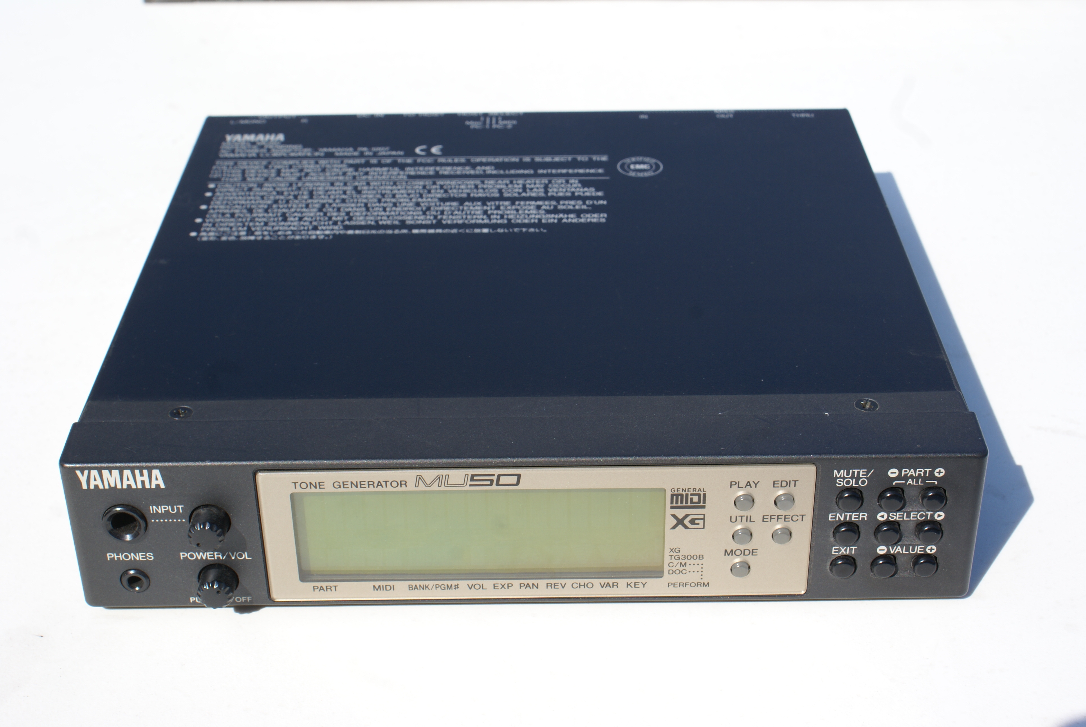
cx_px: 543
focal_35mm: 52
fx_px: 1586
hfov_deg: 37.8
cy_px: 364
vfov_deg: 25.8
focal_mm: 35
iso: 100
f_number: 13
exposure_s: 1/125
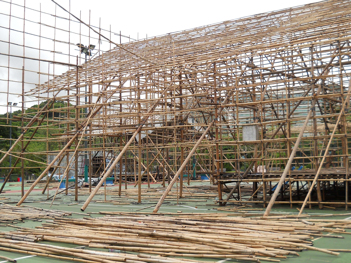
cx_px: 176
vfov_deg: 30.3
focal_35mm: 48
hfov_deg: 39.7
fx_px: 487
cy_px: 132
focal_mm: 7.88
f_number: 3.3
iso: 80
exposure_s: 1/320
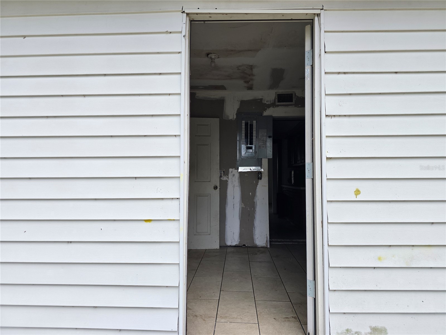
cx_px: 223
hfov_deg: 73.9
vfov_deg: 58.9
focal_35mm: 23
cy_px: 168
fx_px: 296
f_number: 1.7
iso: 12
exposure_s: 1/190
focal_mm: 6.3
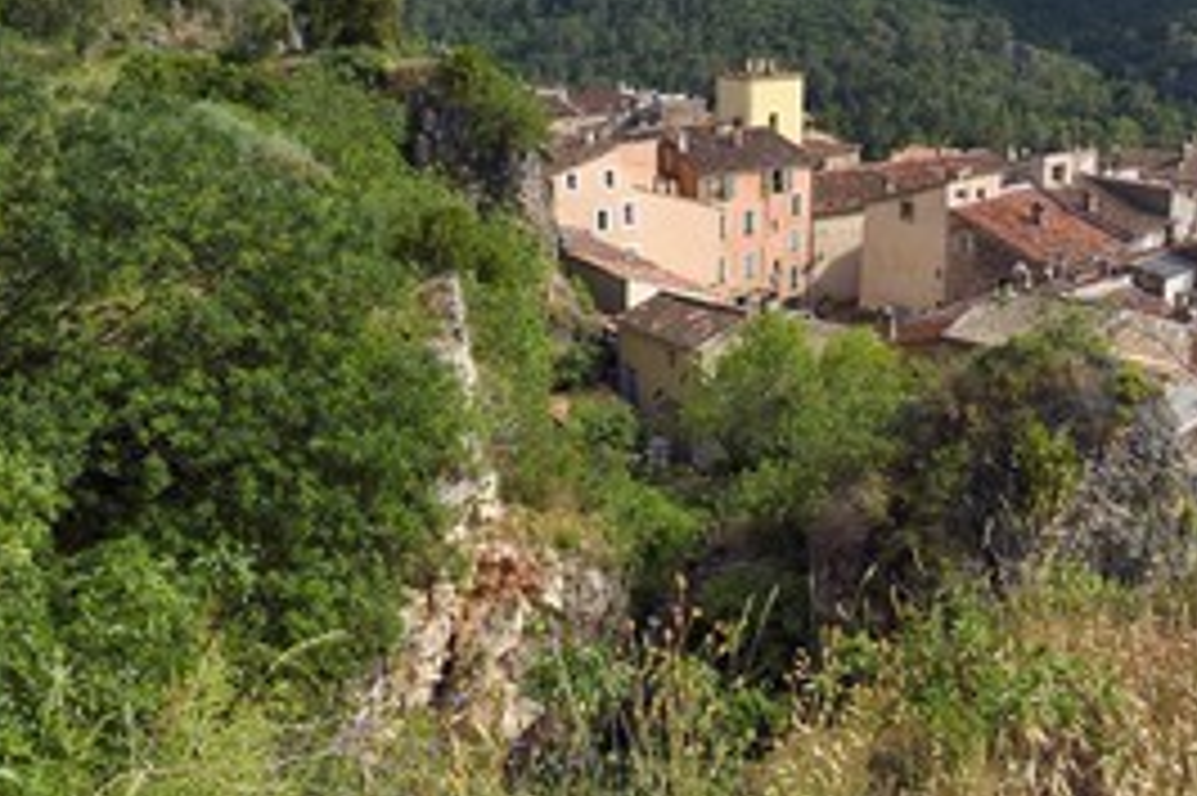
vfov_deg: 34.6
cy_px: 243
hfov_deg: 50.3
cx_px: 736
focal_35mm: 38
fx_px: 1263
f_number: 9
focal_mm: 24
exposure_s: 1/320
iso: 200
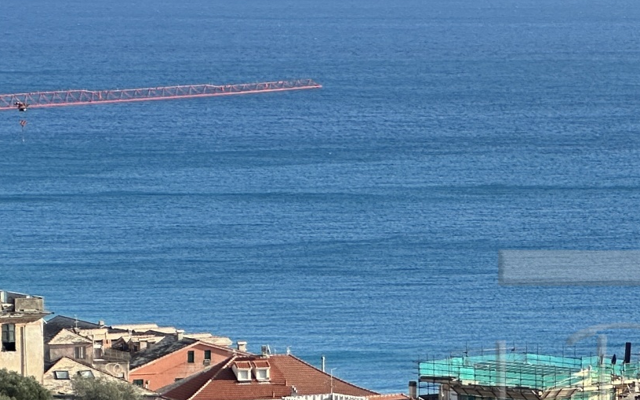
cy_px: 340
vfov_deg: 5.1
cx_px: 912
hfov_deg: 8.1
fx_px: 4465
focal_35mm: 256
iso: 32
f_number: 2.8
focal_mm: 9
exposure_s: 1/633
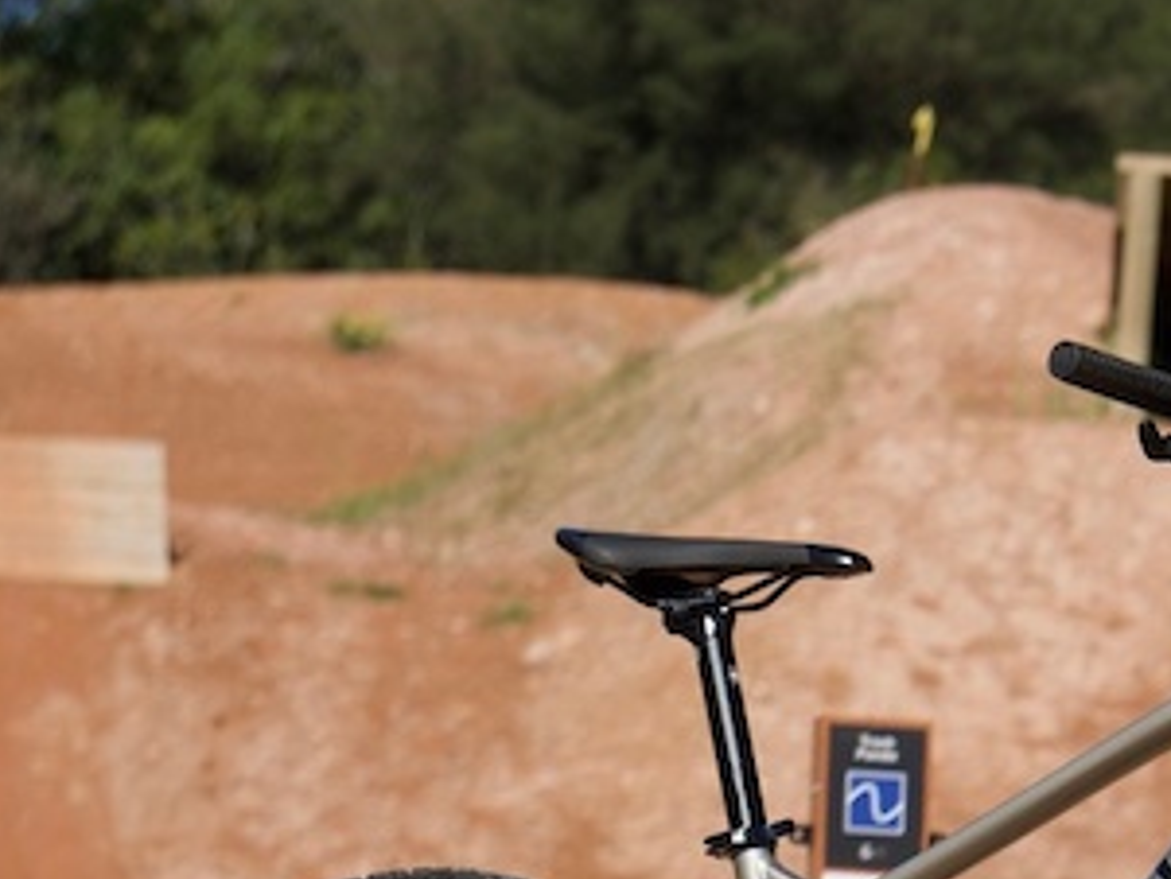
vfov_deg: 3.4
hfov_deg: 4.6
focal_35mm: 433
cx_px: 1054
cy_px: 994
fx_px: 14663
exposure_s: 1/250
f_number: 7.1
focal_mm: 113
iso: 100
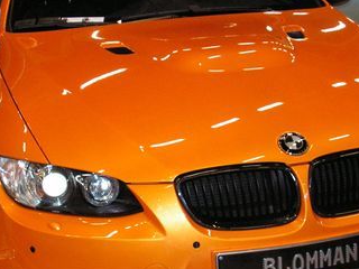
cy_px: 141
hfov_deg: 27.0
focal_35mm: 72
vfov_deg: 20.4
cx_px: 157
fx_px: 747
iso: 160
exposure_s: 1/40
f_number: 3.2
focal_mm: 6
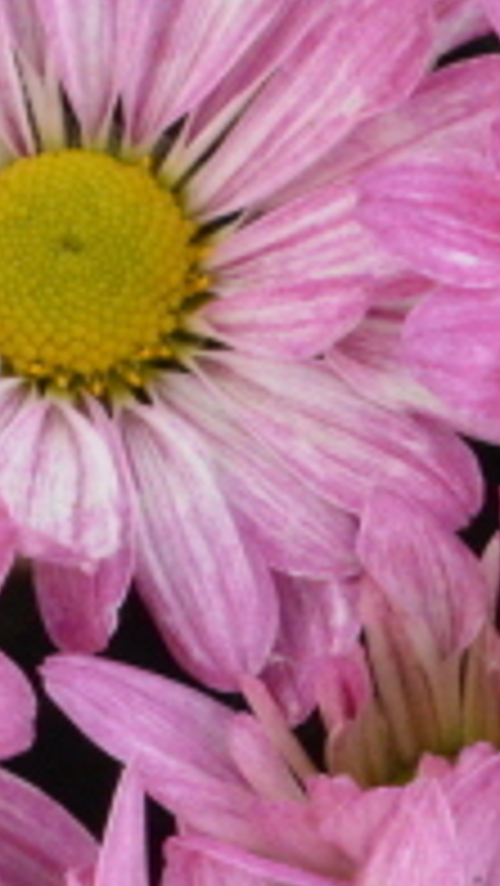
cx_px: 54
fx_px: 16306
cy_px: 510
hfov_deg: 1.8
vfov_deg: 3.1
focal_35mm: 693
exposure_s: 1/250
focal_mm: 85
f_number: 18
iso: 2500
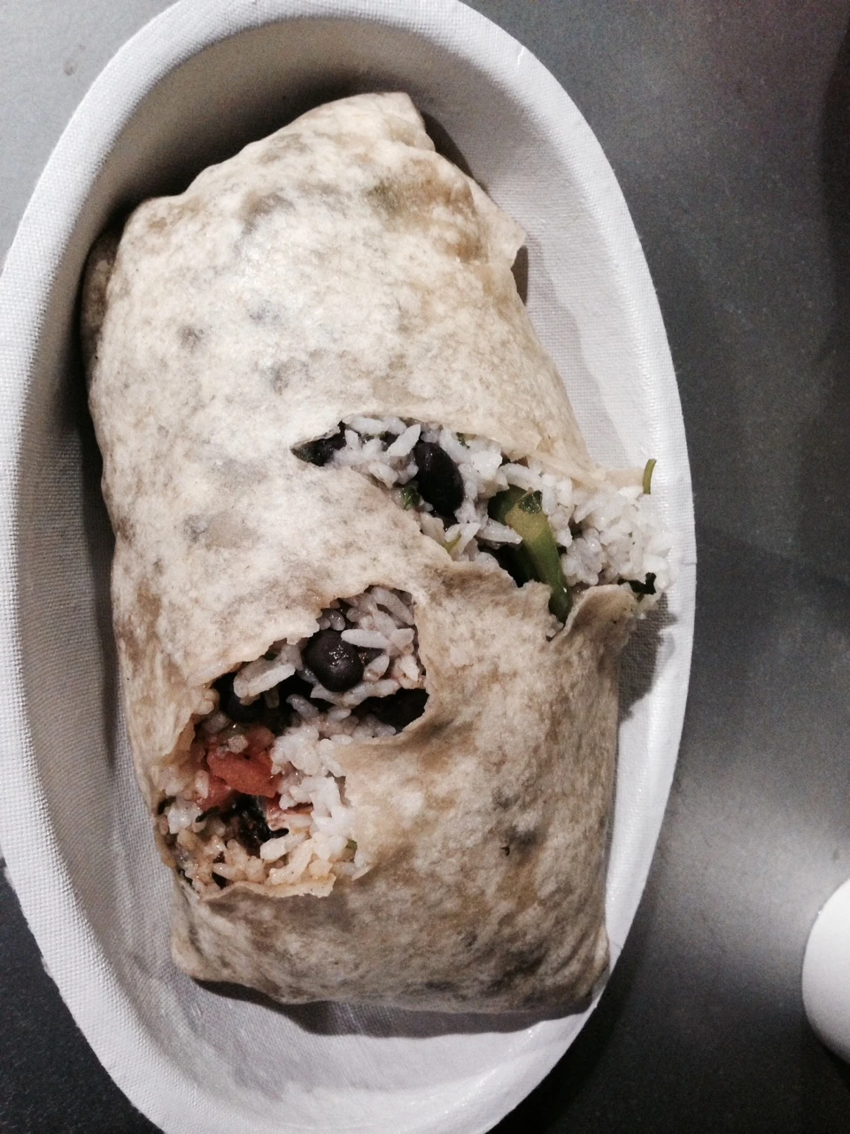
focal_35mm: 33
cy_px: 567
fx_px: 1080
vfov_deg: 55.4
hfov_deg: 42.9
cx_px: 425
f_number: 2.4
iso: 400
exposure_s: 1/17
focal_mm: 4.12
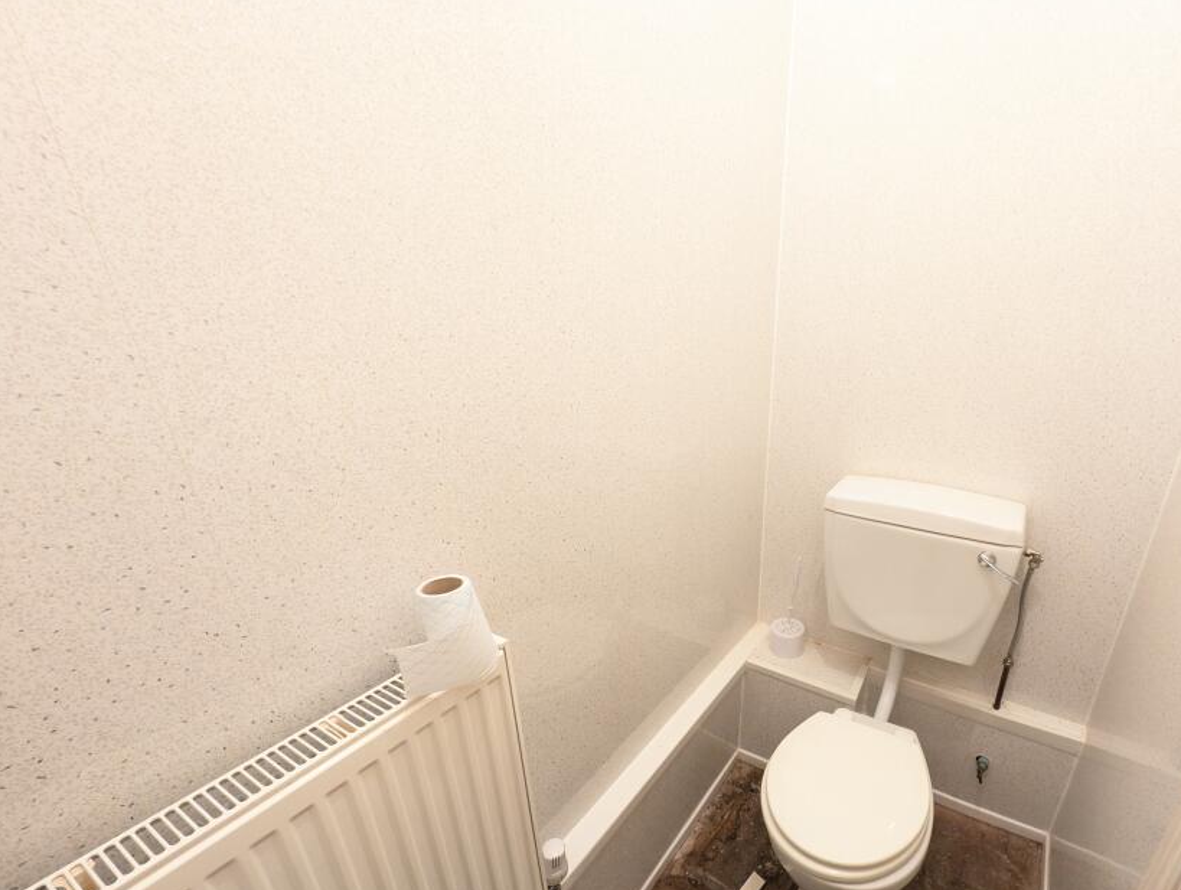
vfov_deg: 81.2
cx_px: 734
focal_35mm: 15
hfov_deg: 96.2
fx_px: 513
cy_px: 519
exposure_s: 1/16.7
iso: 477
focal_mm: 2.23
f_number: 1.95
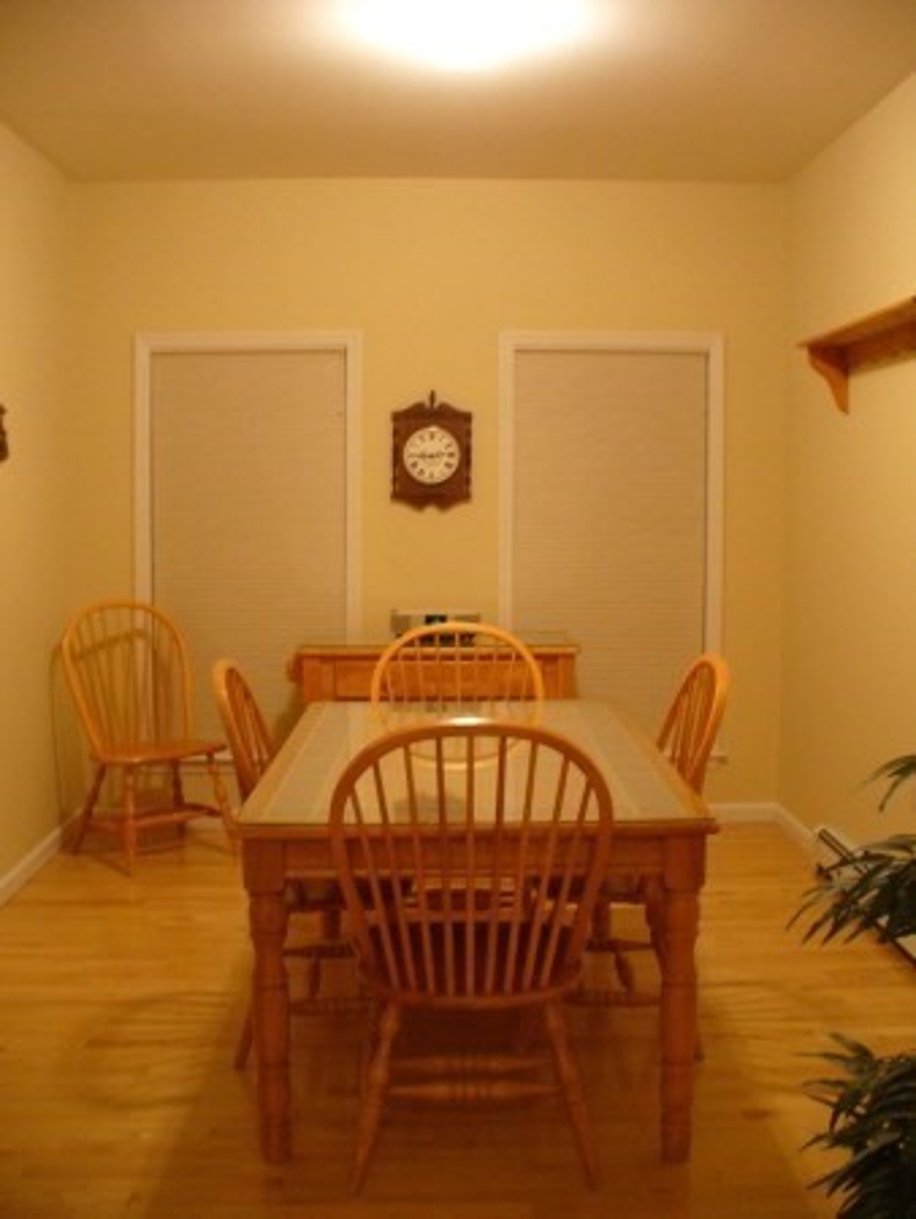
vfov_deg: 50.1
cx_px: 458
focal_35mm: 37
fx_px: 1304
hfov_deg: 38.7
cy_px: 610
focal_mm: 6.1
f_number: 2.8
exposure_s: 1/8
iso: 200
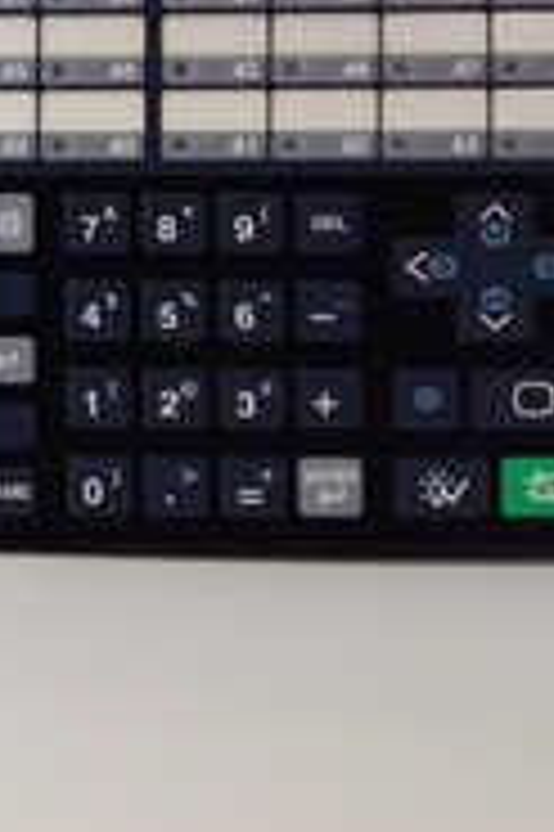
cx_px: -261
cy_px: 79
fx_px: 1757
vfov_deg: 25.8
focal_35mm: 76
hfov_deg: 16.4
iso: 238
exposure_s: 1/33
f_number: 2
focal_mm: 3.79
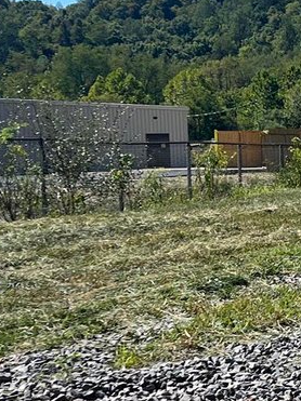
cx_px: 475
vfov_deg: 18.5
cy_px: 222
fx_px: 1230
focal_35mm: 106
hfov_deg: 13.1
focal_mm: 5.1
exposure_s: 1/3745
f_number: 1.6
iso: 50
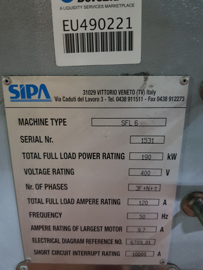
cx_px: 102
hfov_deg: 53.1
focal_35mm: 26
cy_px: 135
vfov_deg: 67.3
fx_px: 203
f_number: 1.7
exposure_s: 1/10
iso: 320
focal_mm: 4.3
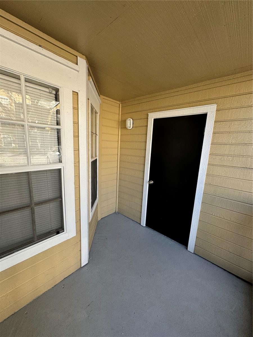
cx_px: 126
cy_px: 168
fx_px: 136
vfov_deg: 102.1
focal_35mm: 14
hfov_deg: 85.7
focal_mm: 2.22
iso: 125
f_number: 2.2
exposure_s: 1/99
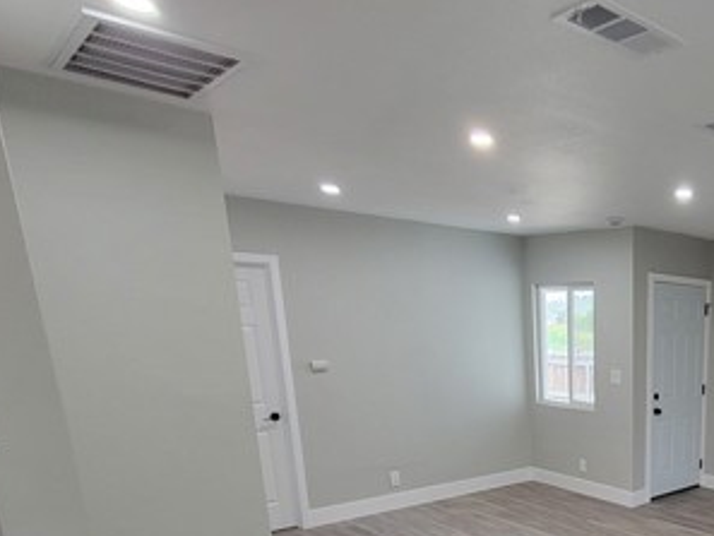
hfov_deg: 53.9
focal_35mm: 28
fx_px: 578
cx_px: 664
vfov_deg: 44.7
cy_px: 493
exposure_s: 1/60
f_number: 2.2
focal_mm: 2.2
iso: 320
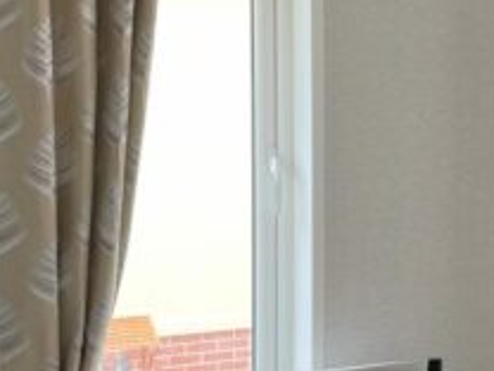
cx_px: 622
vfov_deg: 15.4
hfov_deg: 19.1
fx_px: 1370
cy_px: 224
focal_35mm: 96
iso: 32
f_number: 1.6
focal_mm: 4.2
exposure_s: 1/136
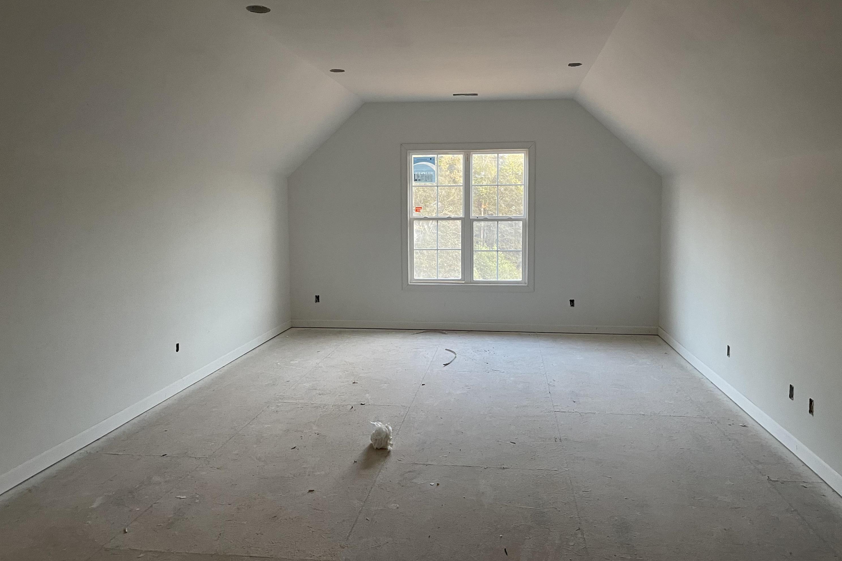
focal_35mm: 28
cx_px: 435
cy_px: 257
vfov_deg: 46.4
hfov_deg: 65.5
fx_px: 655
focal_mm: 4.2
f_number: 1.6
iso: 320
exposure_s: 1/60
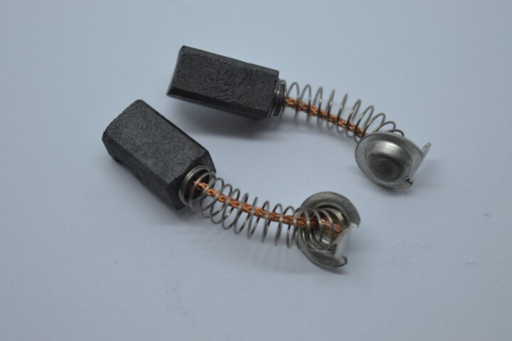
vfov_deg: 16.5
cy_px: 170
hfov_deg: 24.6
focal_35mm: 82
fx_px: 1172
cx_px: 256
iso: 400
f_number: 5.6
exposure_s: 1/125
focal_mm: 55
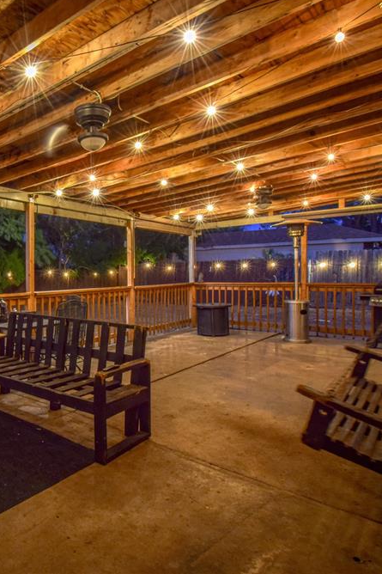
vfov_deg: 76.1
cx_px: 66
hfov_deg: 51.0
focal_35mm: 23
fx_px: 366
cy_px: 282
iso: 320
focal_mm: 10
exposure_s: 5
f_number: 13
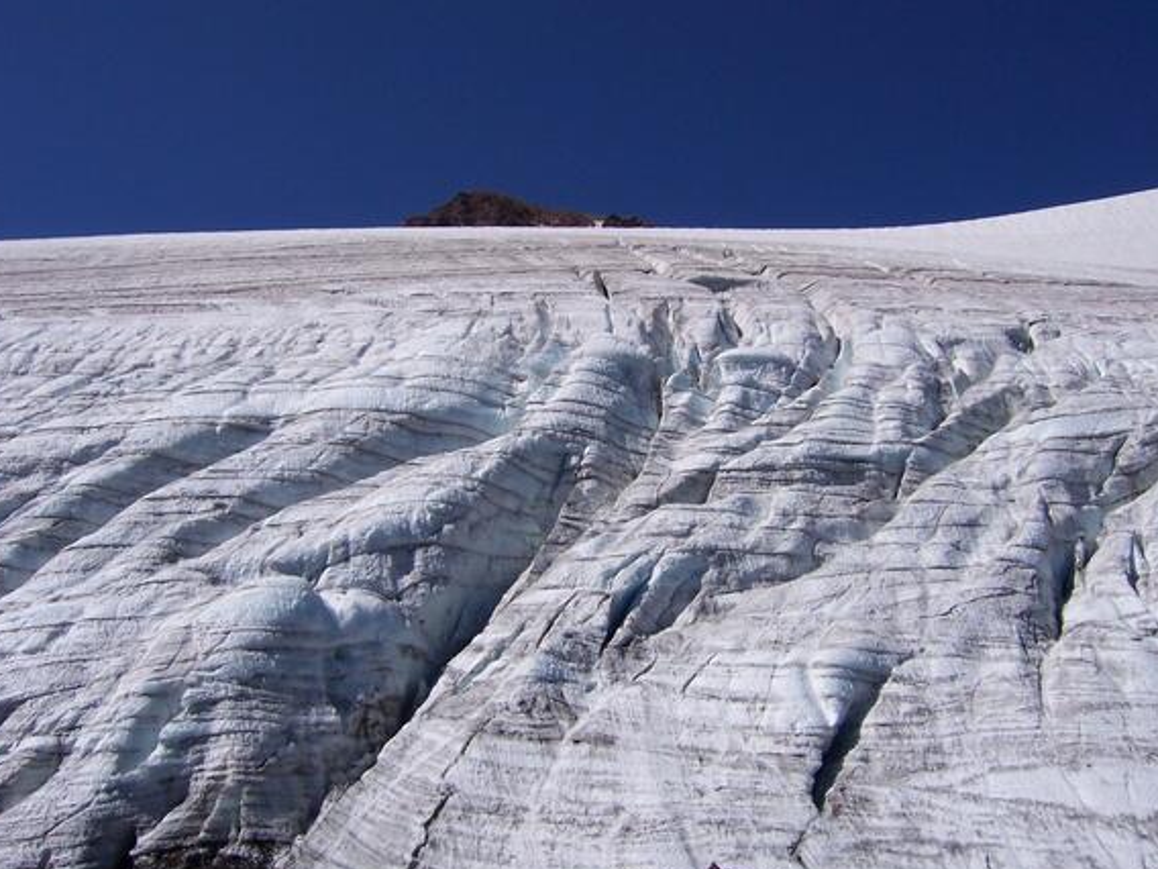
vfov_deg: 37.7
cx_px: 583
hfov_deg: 49.0
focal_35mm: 38
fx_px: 1271
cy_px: 443
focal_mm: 6
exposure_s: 1/1000
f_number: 4.8
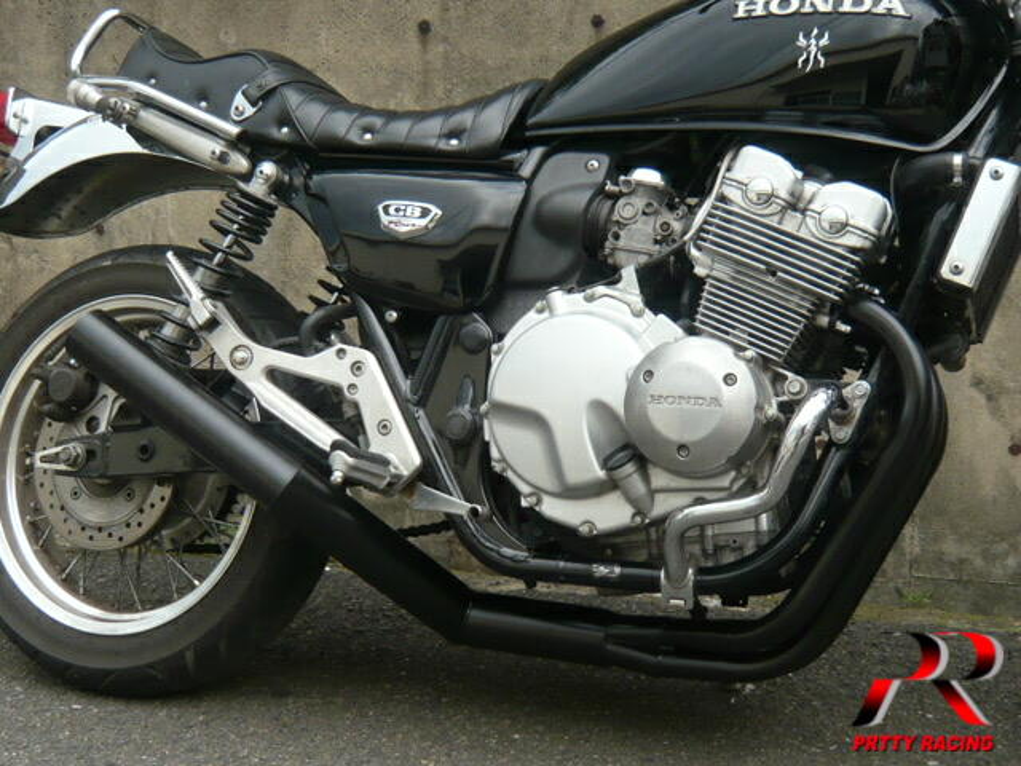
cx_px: 510
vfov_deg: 32.2
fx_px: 1327
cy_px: 383
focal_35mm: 45
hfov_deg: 42.1
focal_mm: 4.9
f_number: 2.9
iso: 100
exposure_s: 1/200
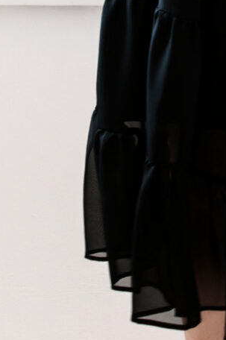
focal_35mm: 174
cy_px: -104
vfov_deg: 11.5
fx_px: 1642
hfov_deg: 7.7
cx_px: 392
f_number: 2.2
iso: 100
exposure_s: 1/160
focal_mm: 31
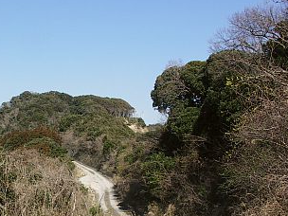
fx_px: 491
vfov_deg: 24.4
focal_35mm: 59
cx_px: 54
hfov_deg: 31.8
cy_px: 177
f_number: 5.6
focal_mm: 7.2
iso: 50
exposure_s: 1/250
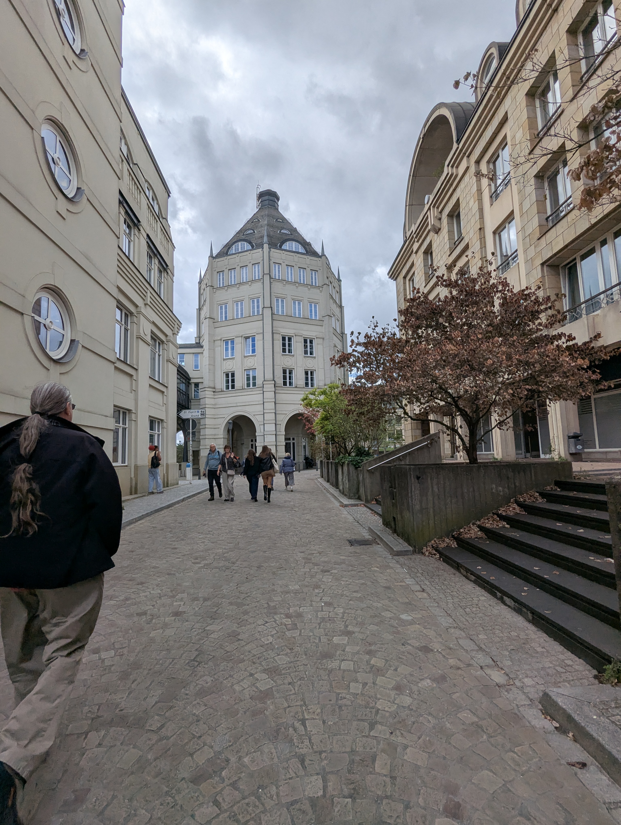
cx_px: 310
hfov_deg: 78.2
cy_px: 412
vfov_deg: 94.4
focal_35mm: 16
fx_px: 382
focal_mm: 2.35
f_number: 2.2
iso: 44
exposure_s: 1/2020
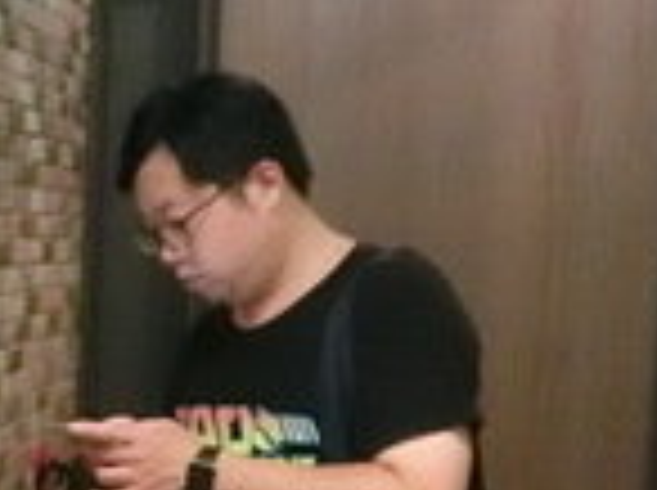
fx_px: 1952
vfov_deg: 14.0
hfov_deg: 16.8
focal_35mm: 103
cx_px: -418
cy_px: 535
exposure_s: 1/30
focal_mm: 5.4
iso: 3200
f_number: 2.8
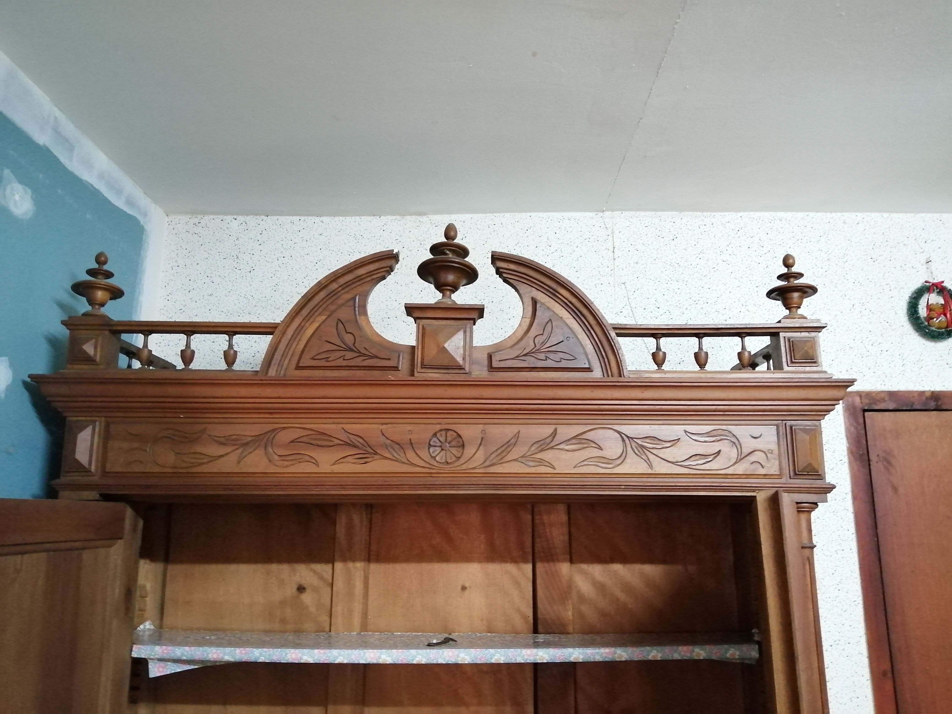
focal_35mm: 26
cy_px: 357
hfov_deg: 67.3
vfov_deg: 53.1
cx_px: 476
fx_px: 715
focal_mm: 3.46
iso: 640
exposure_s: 1/25
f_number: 1.8
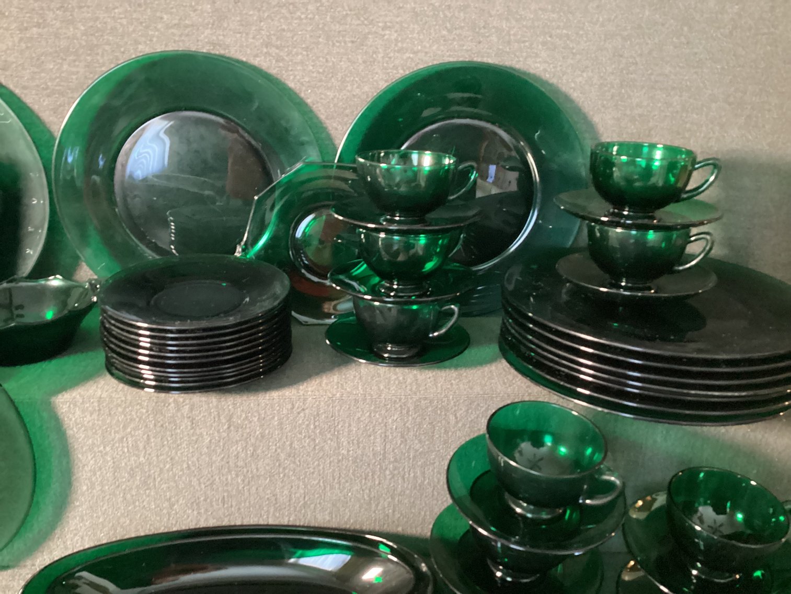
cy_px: 297
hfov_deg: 58.3
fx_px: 708
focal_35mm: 31
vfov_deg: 45.4
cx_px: 396
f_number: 2.4
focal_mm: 3.3
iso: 800
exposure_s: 1/20
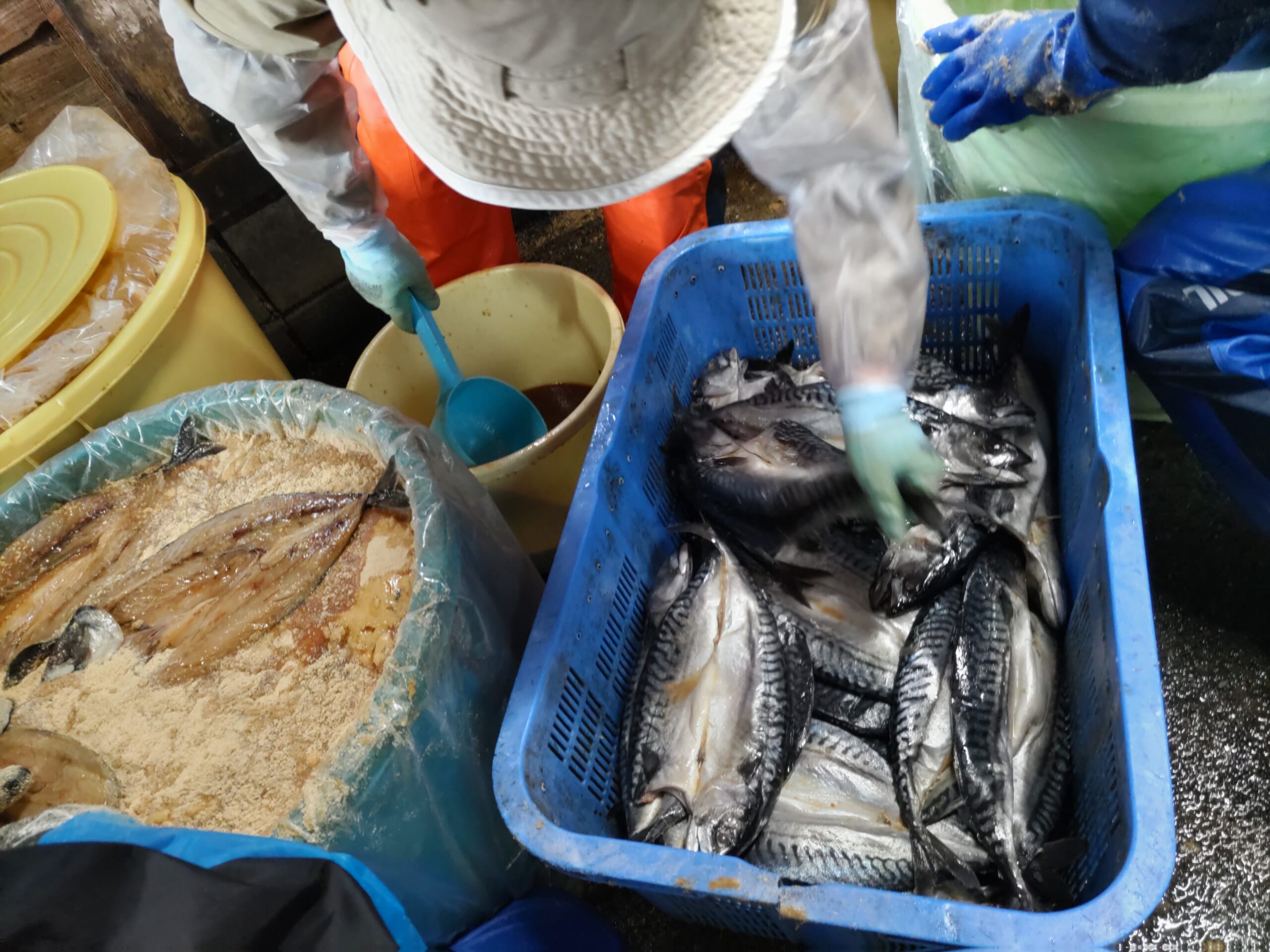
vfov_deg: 53.1
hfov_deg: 67.3
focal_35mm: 26
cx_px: 635
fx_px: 954
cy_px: 476
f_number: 1.79
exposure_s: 1/33
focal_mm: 4.8
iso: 848
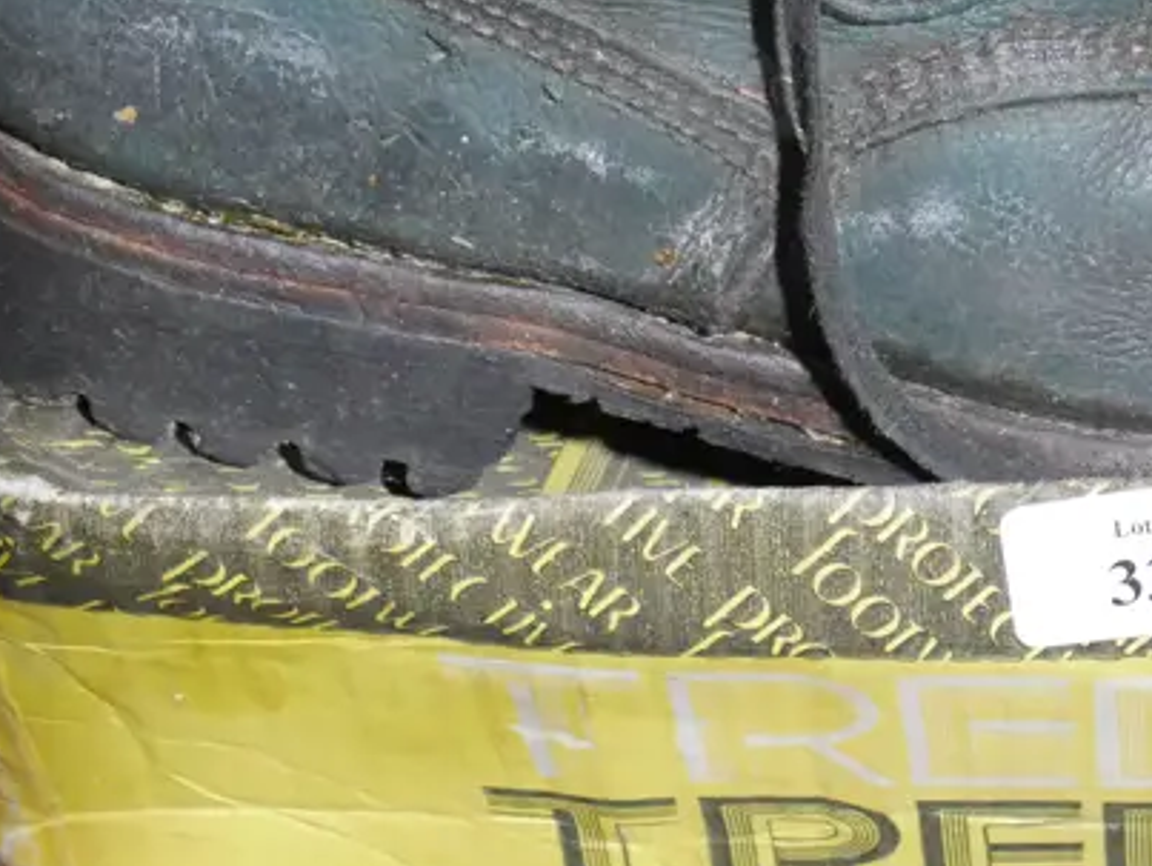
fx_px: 4397
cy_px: -164
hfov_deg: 14.7
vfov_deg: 11.0
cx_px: 1078
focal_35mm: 132
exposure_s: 1/60
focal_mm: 26
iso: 2000
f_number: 5.3
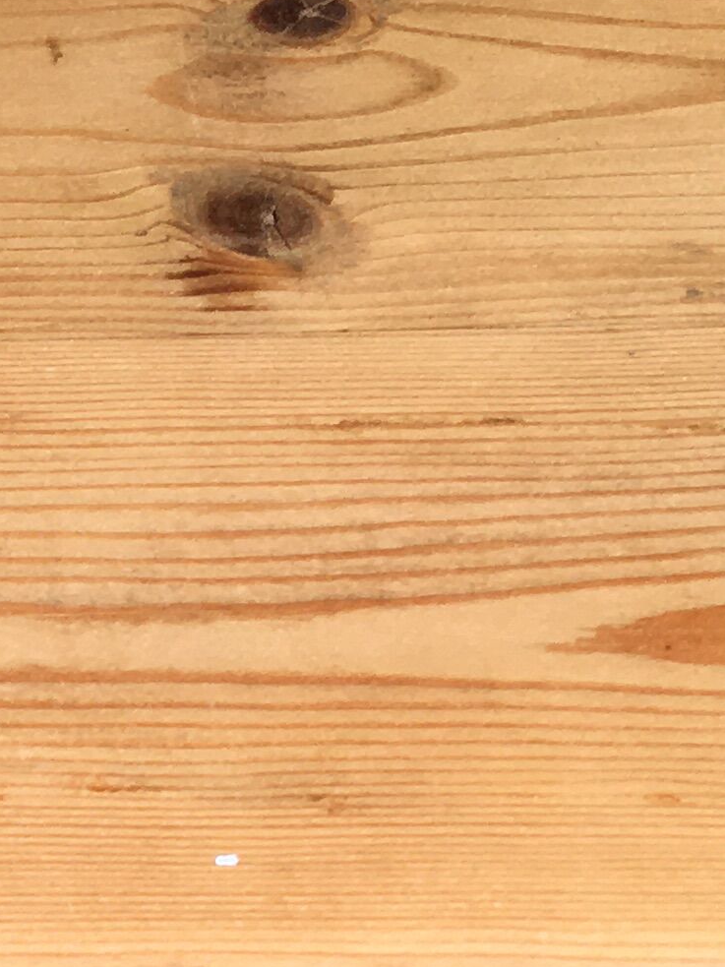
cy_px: 1357
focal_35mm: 119
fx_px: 3324
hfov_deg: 11.6
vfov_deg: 15.5
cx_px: -516
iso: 25
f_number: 2.2
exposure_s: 1/268
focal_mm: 4.15
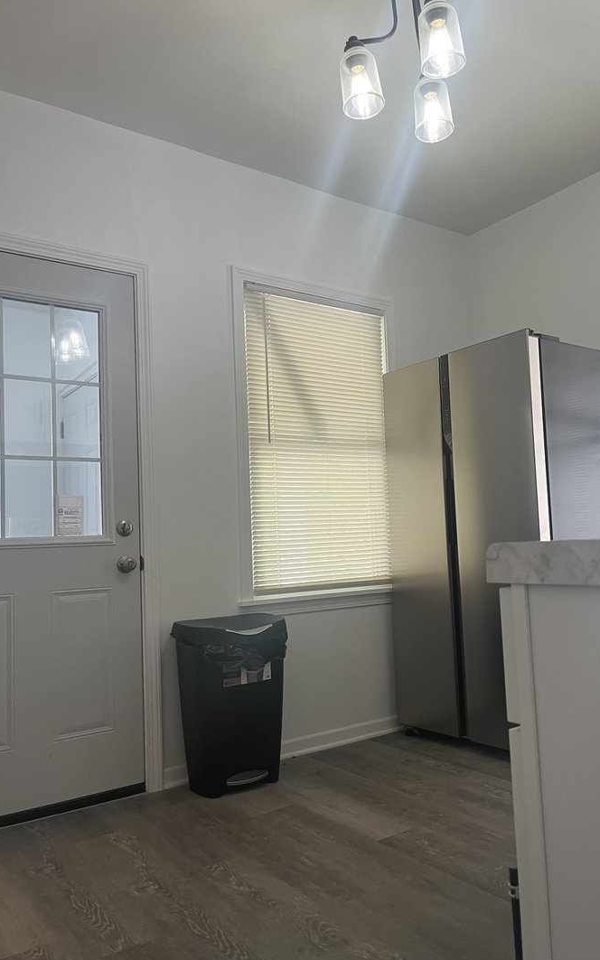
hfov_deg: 44.3
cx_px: 355
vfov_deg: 66.5
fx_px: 733
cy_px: 486
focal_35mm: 28
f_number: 1.6
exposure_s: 1/60
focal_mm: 5.1
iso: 80
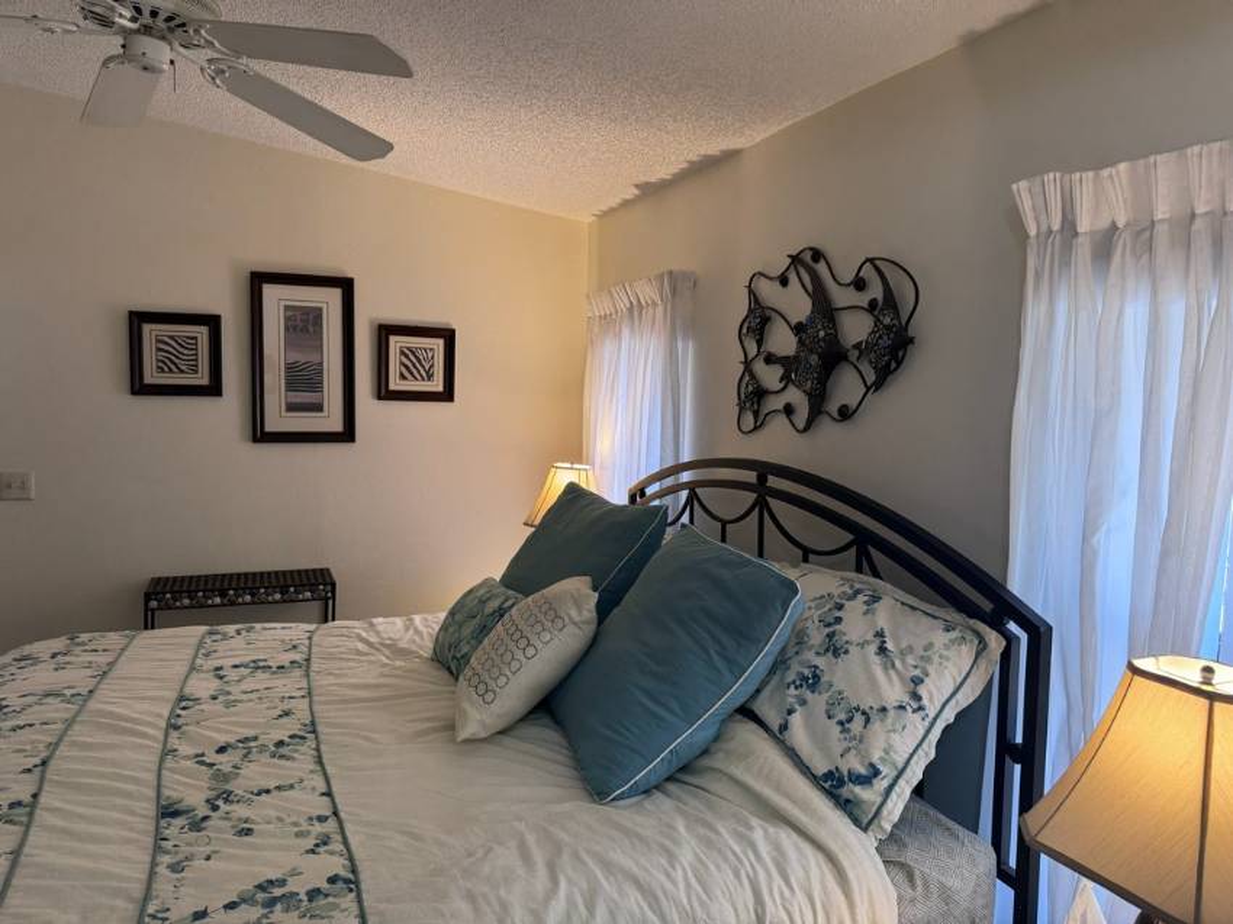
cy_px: 462
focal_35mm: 24
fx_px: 855
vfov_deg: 56.8
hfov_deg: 71.6
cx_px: 616
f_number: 1.78
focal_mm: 6.76
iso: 160
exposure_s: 1/120
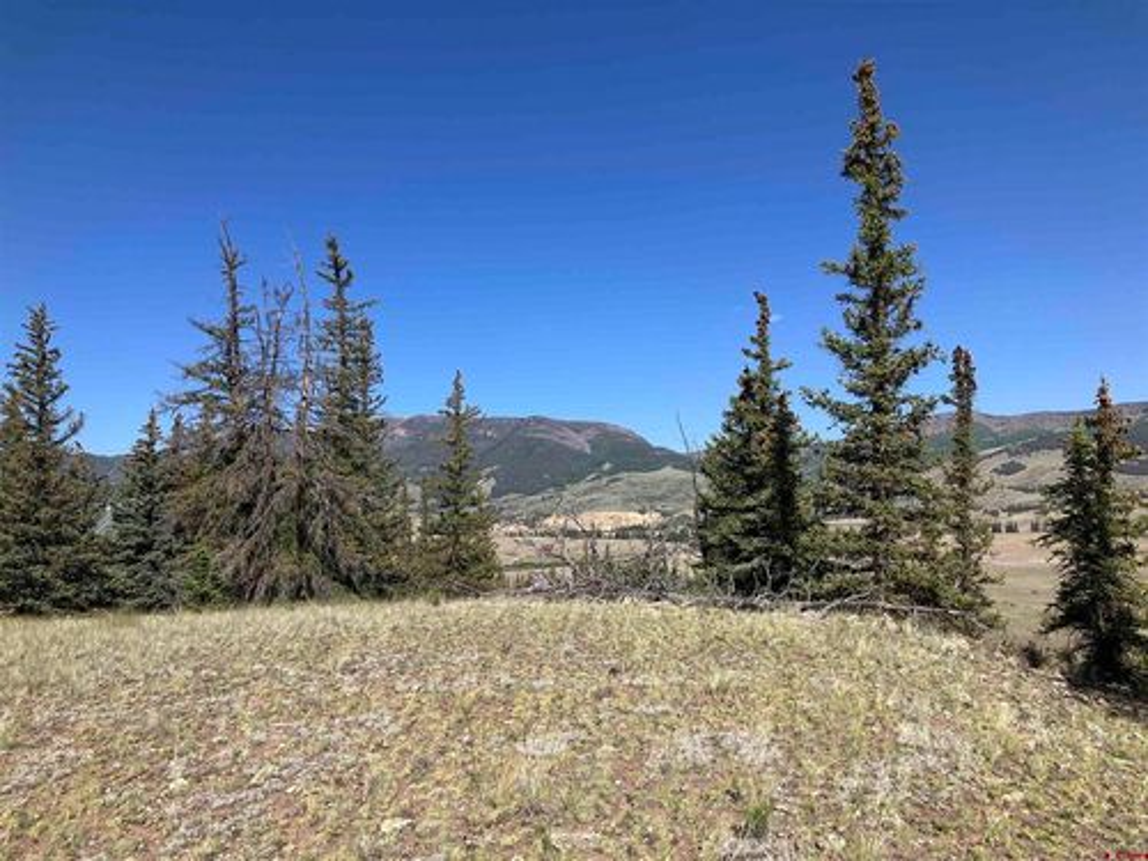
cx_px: 574
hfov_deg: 63.4
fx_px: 929
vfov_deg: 49.7
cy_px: 430
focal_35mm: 28
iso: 32
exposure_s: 1/2315
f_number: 1.8
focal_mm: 3.99
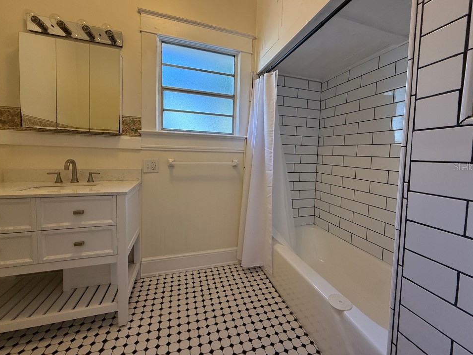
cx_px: 246
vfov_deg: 81.7
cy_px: 166
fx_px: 205
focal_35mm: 15
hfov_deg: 98.1
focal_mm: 2.22
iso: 200
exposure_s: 1/120
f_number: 2.2
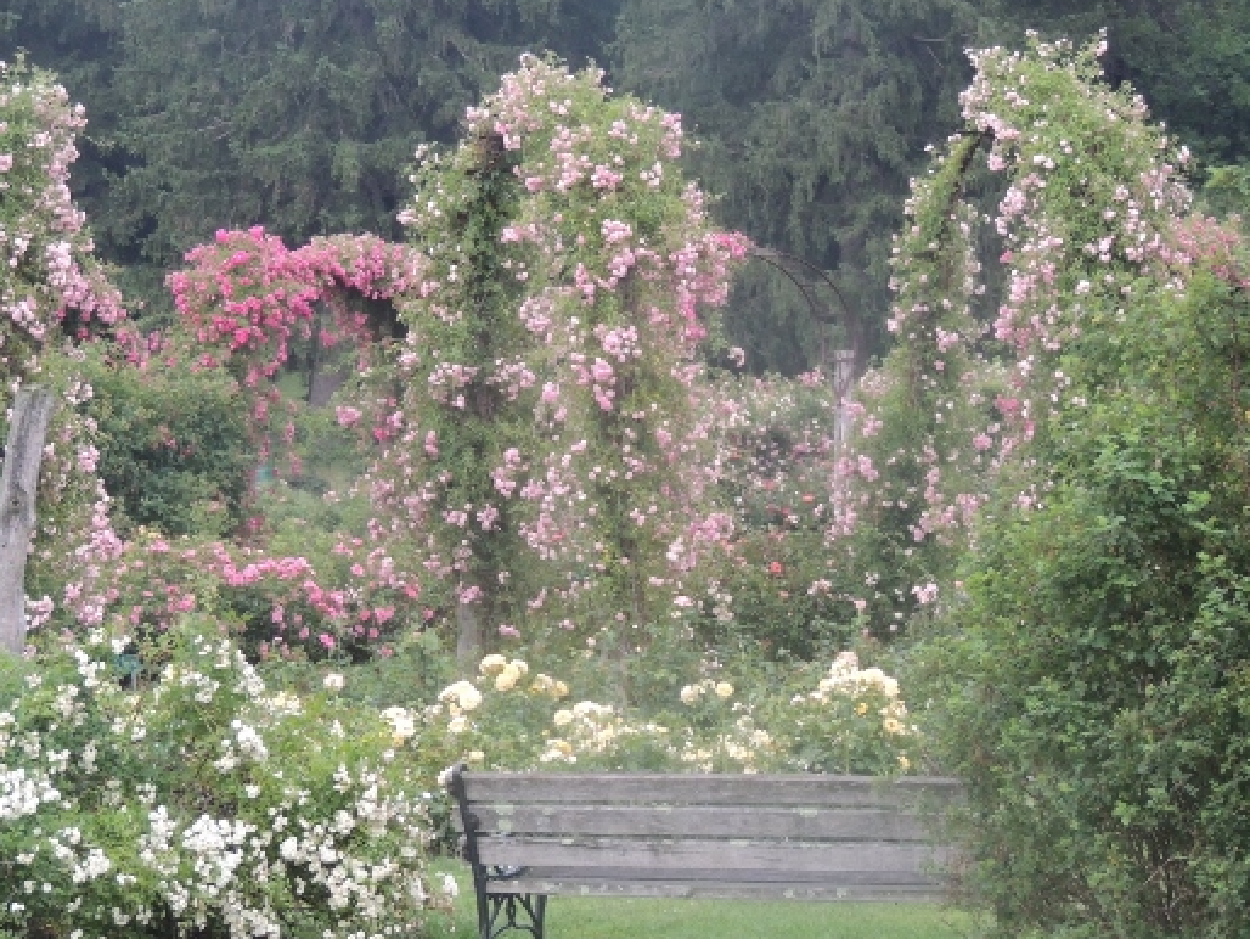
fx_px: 6069
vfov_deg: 8.8
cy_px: 499
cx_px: 554
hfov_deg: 11.8
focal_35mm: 168
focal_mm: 24
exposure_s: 1/50
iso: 400
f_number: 4.3
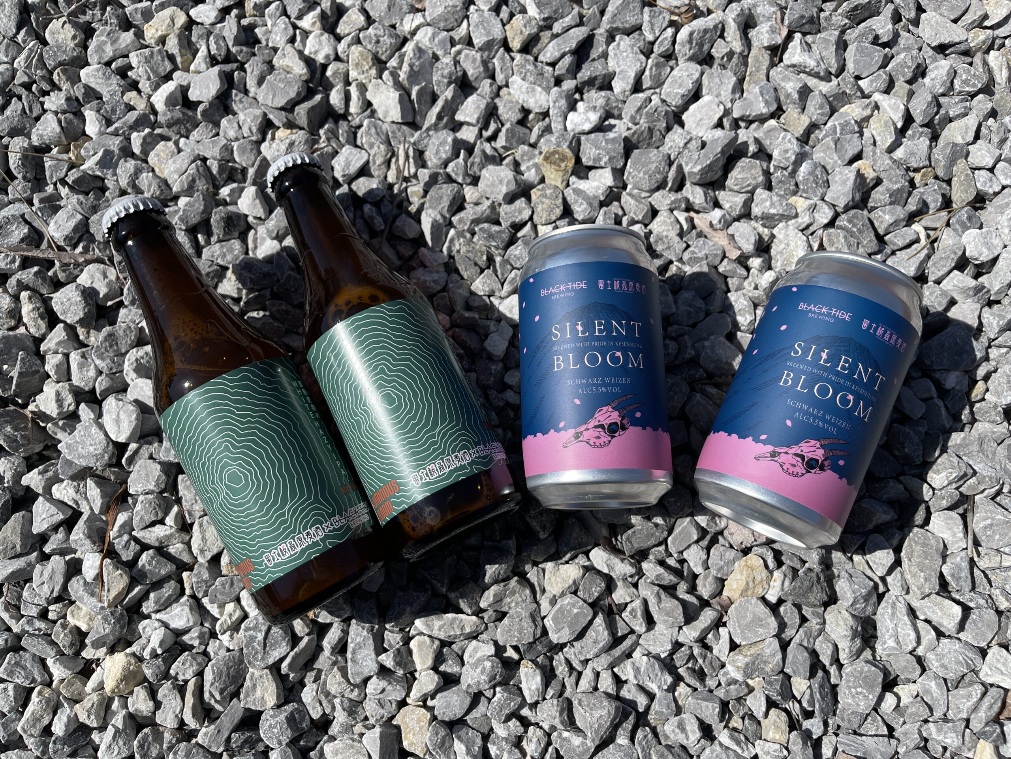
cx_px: 506
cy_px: 380
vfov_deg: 54.9
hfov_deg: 69.4
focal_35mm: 25
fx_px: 730
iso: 32
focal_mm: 5.1
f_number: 1.6
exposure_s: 1/5128
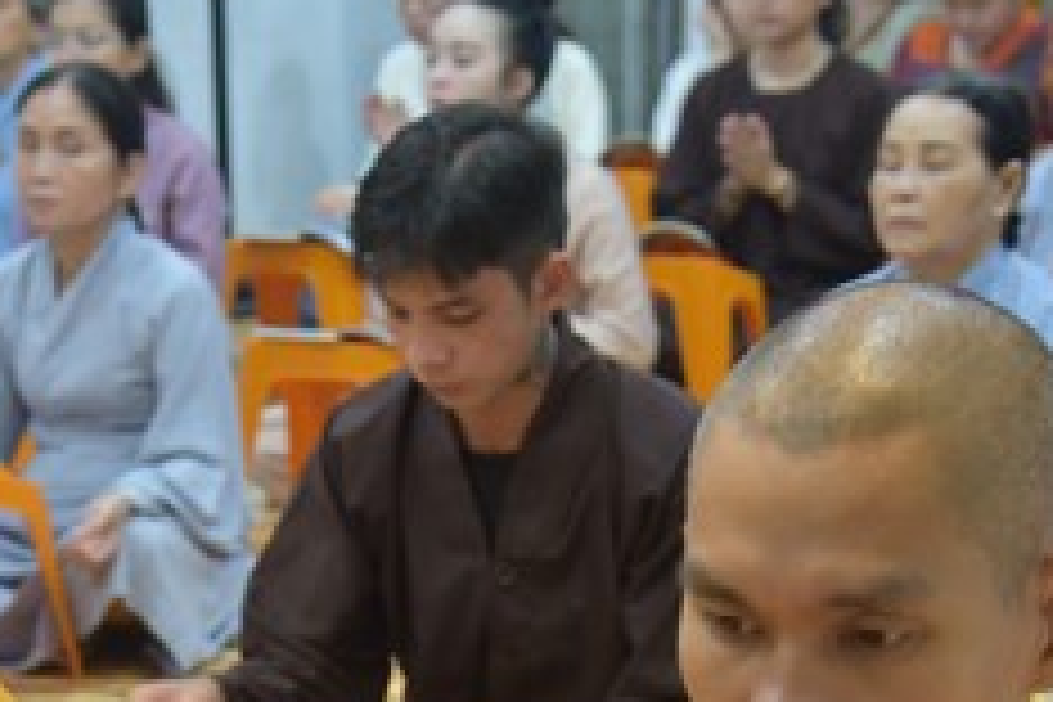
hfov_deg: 18.3
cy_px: 927
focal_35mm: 111
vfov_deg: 12.0
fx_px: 3246
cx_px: 302
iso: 1100
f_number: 4
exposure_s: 1/60
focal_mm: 40
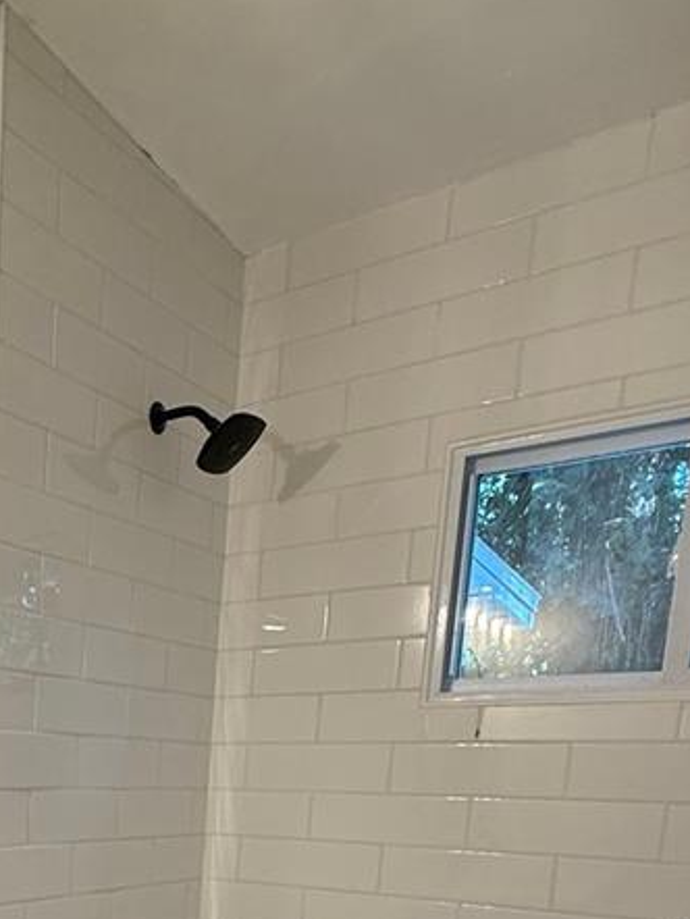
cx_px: -116
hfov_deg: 32.1
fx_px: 1009
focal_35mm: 38
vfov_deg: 41.9
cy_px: 934
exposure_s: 1/120
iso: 160
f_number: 2.2
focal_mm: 2.22
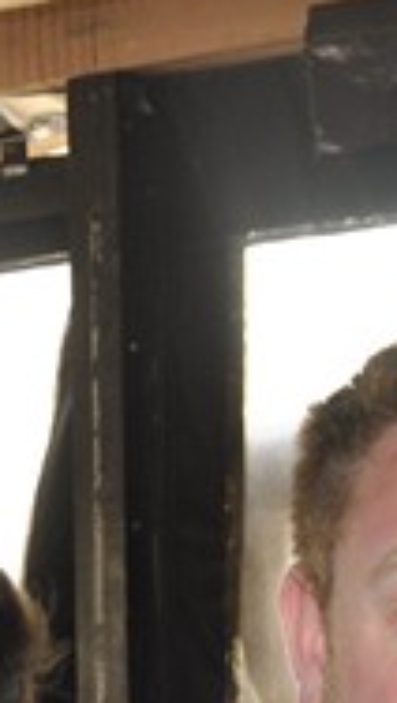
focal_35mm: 184
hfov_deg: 6.6
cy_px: 1208
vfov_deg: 11.0
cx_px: 521
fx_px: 3437
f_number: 5
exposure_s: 1/60
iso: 400
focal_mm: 22
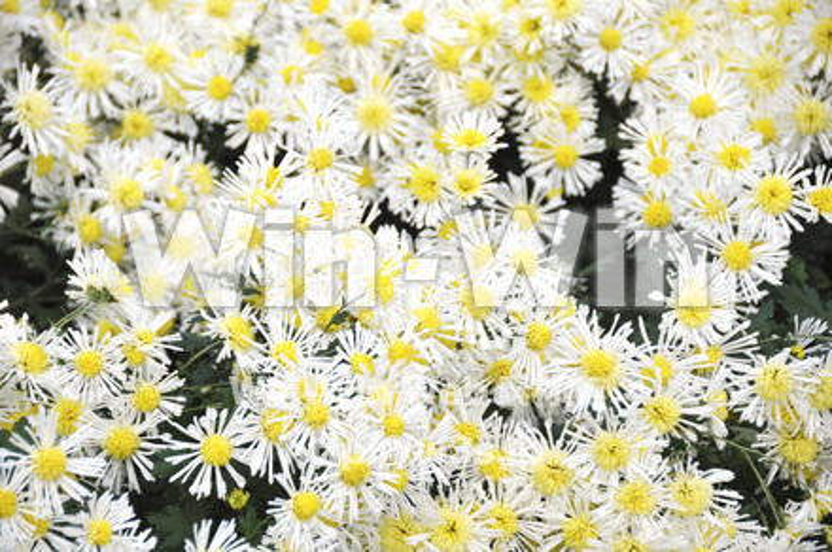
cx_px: 416
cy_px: 276
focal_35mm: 202
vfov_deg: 6.8
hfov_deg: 10.2
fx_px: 4673
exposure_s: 1/250
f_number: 5.6
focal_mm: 135
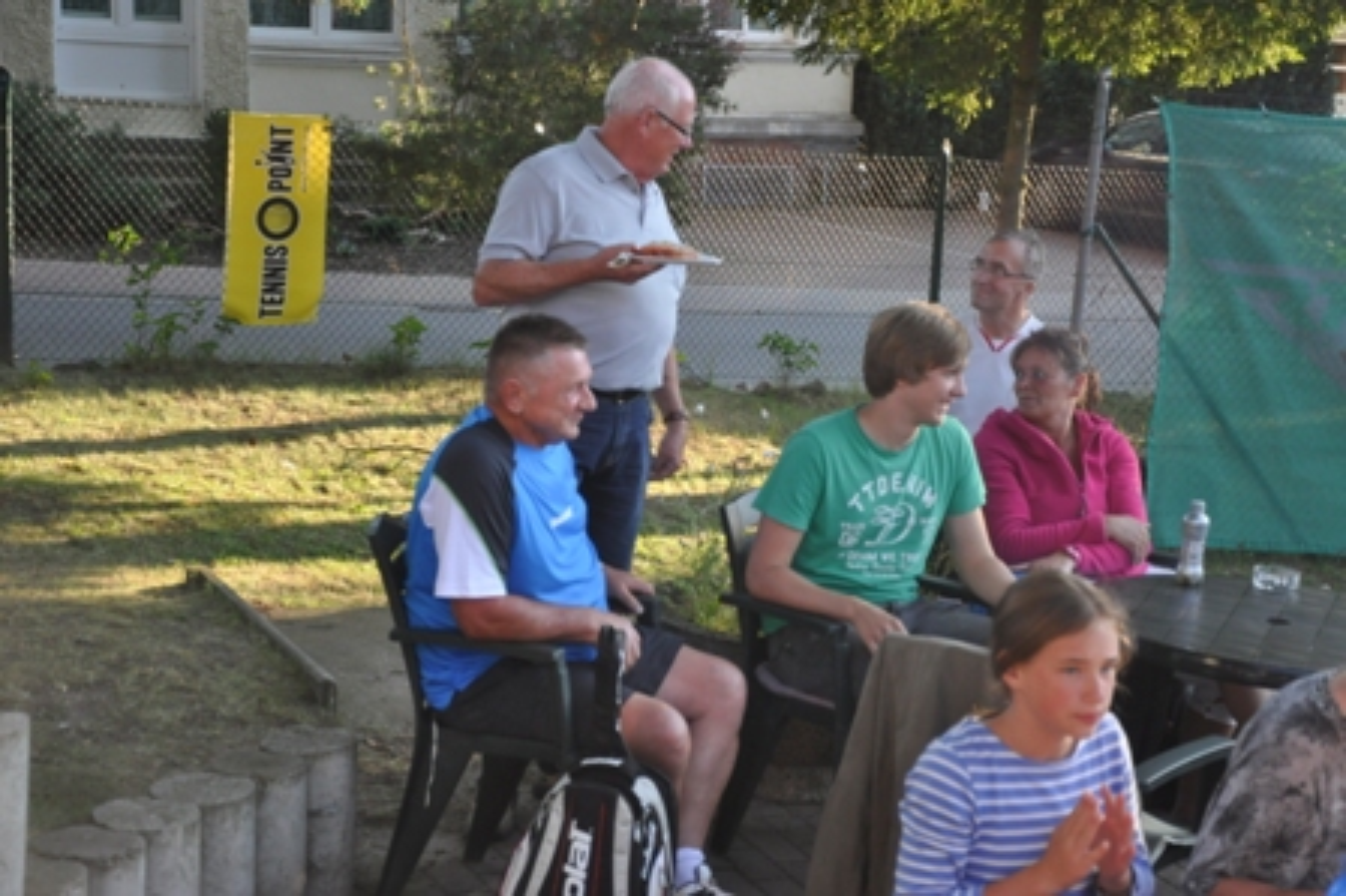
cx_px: 673
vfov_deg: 18.2
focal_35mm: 75
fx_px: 2802
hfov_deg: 27.0
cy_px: 448
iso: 900
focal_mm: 50
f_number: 5
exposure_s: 1/500
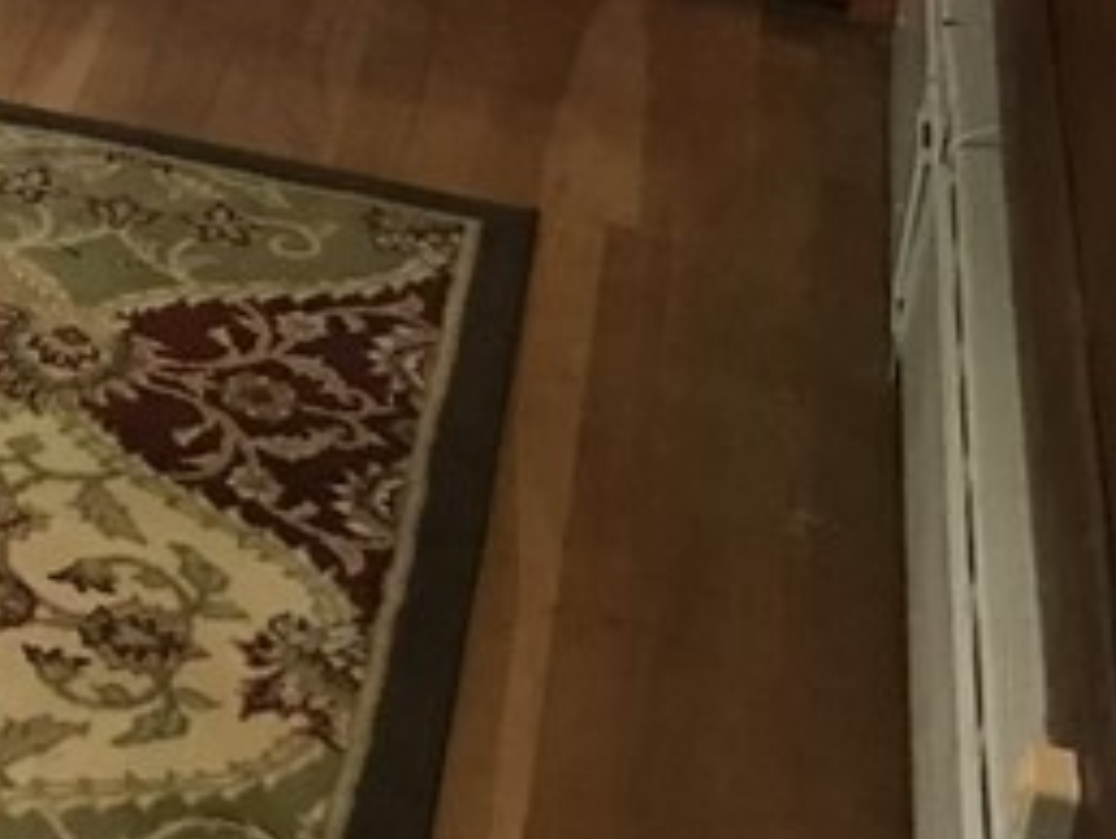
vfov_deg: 12.6
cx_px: -545
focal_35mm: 111
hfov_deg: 16.2
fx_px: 3582
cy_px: -454
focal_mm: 3.99
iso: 80
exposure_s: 1/6
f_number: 1.8
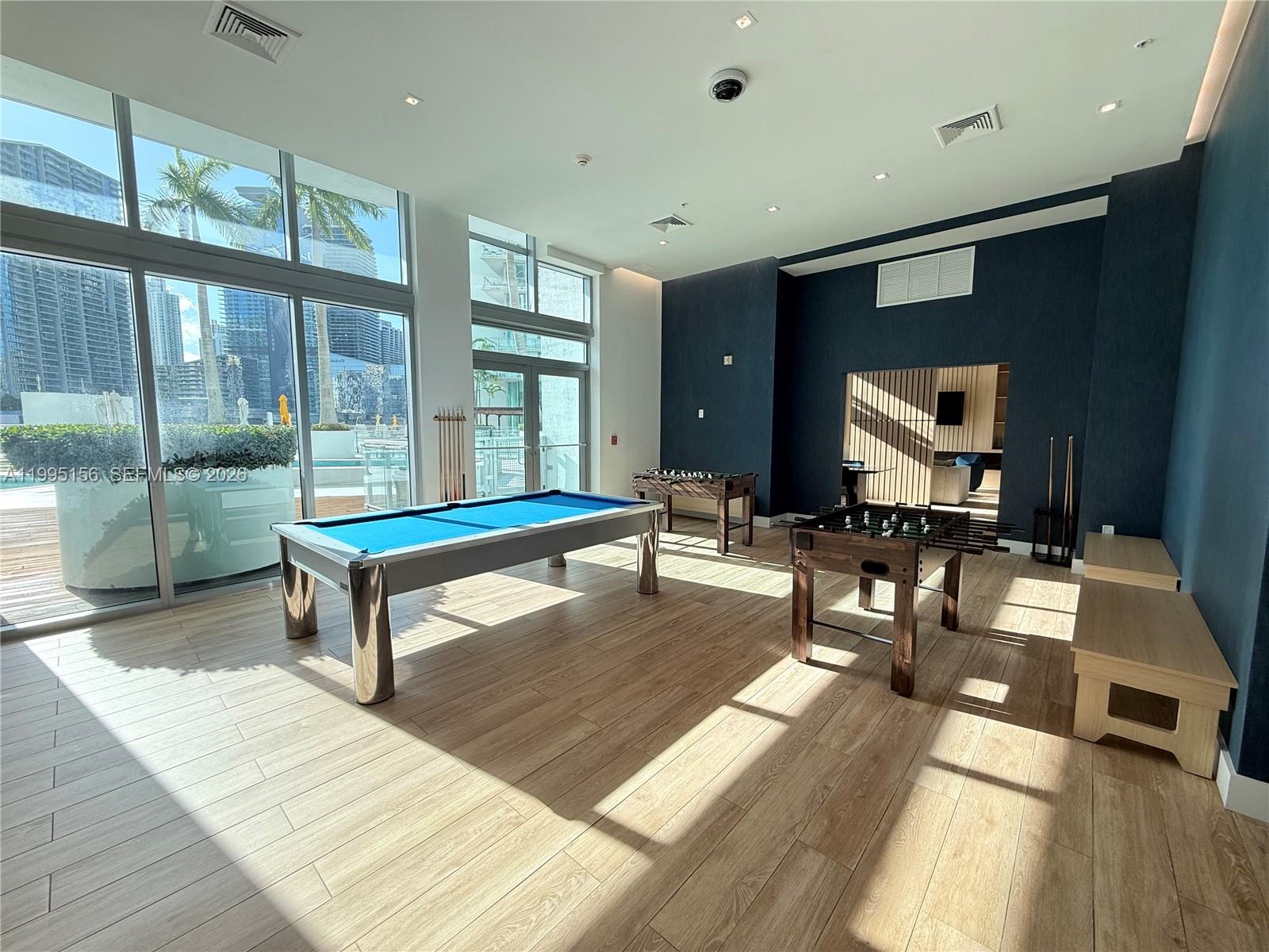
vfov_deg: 85.7
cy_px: 476
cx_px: 634
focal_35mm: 14
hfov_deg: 102.1
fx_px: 513
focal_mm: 2.22
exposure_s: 1/323
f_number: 2.2
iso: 64
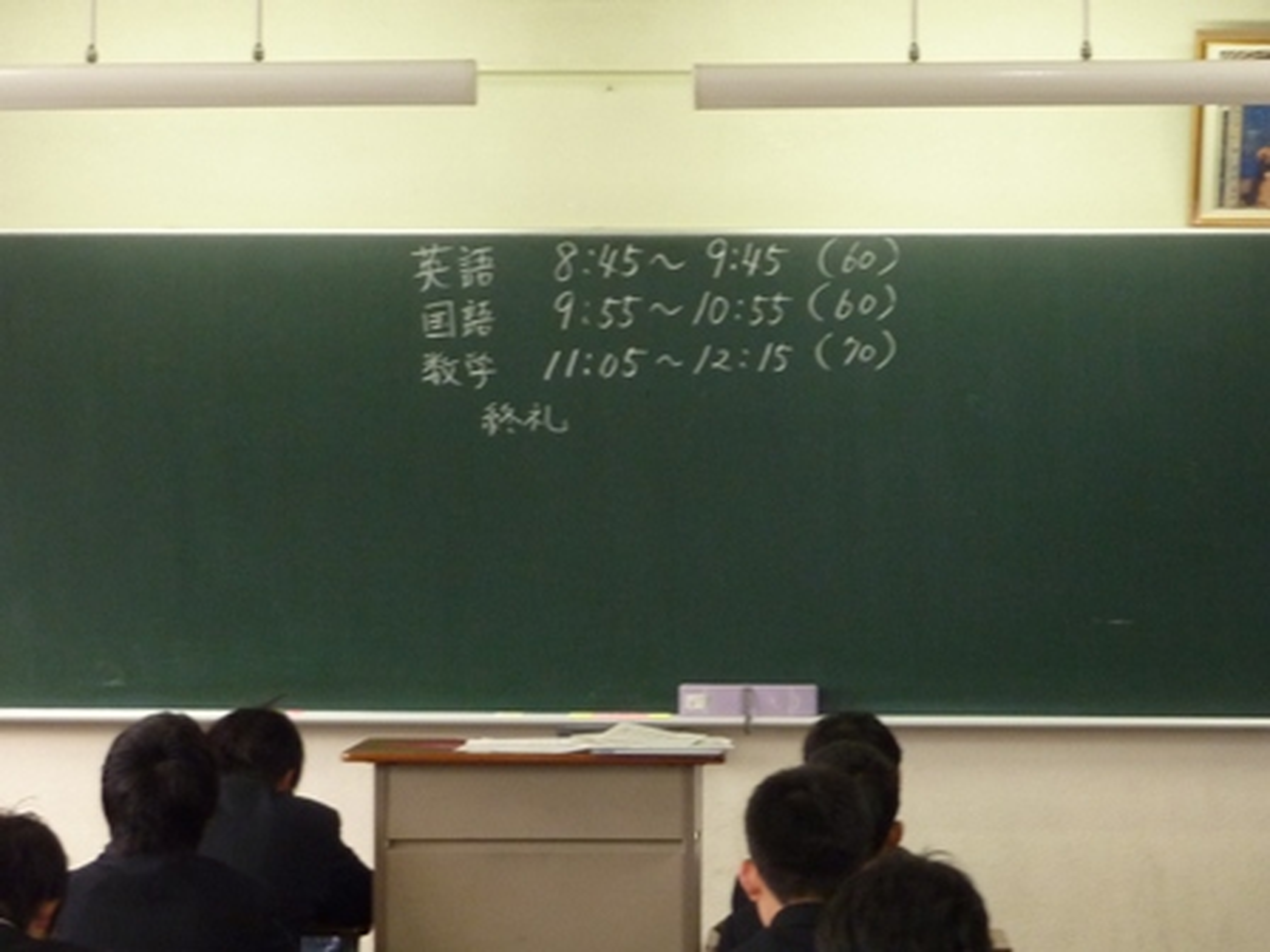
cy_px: 476
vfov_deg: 13.2
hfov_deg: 17.6
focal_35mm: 112
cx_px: 635
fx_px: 4109
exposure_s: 1/40
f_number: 4.2
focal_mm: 12.8
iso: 320
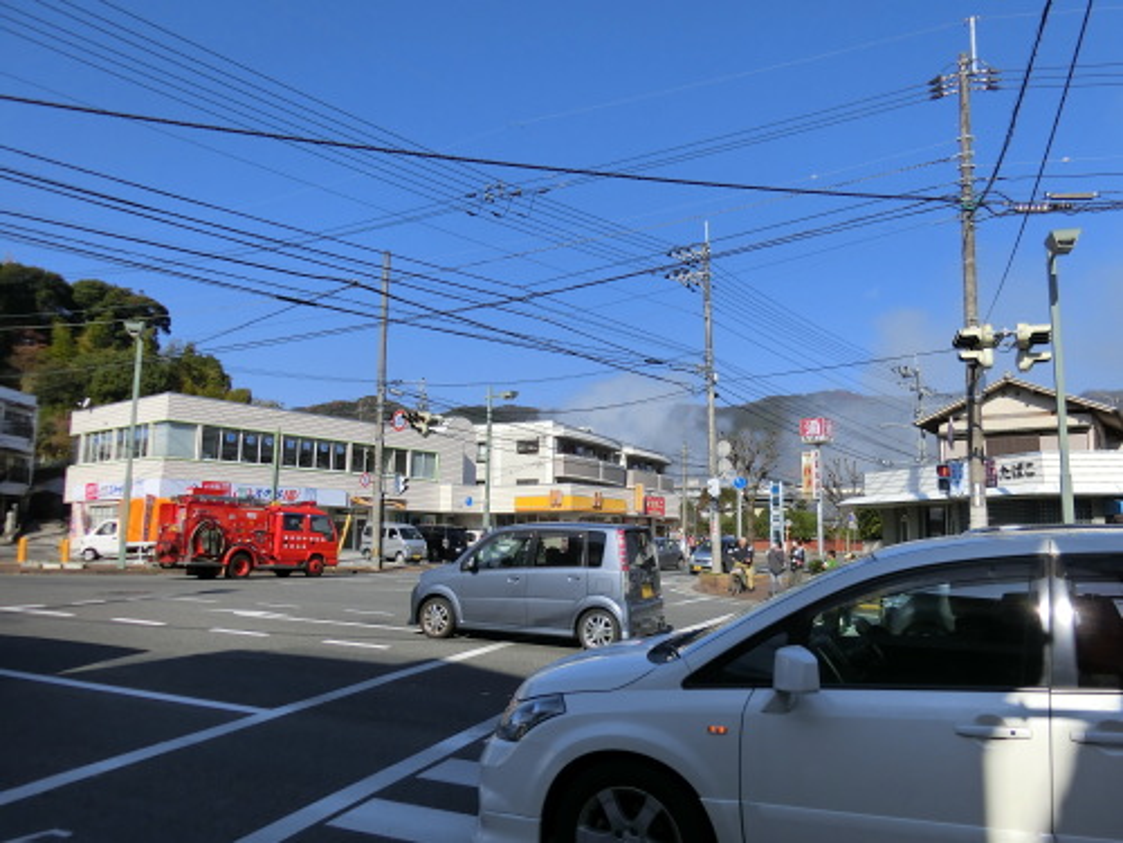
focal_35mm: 25
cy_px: 422
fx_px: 811
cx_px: 562
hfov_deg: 69.4
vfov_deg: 54.9
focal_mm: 4.5
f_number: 7
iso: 80
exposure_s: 1/320
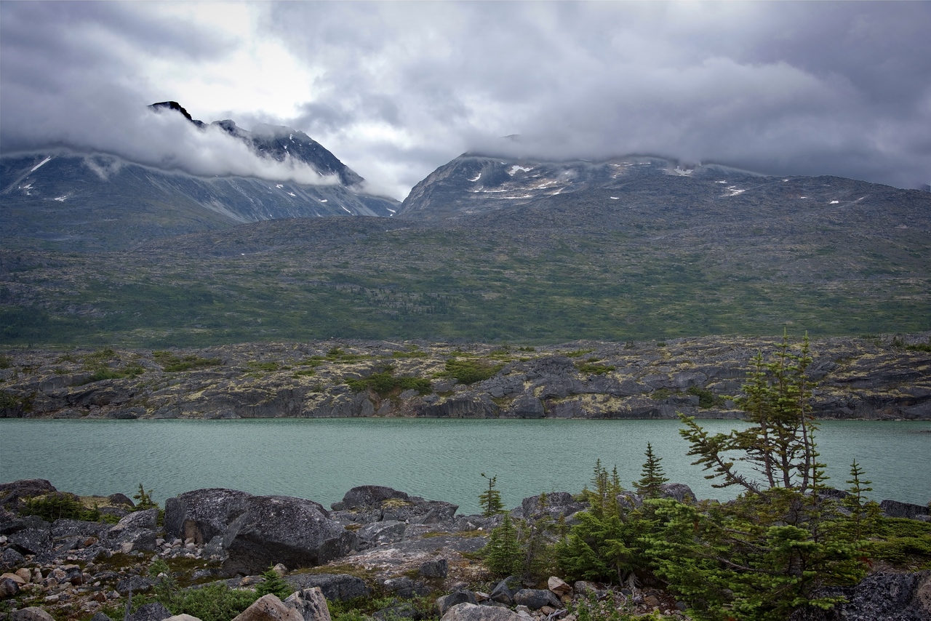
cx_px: 466
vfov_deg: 30.5
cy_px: 310
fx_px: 1138
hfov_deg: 44.5
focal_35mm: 44
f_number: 7.1
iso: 100
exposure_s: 1/200
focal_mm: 44
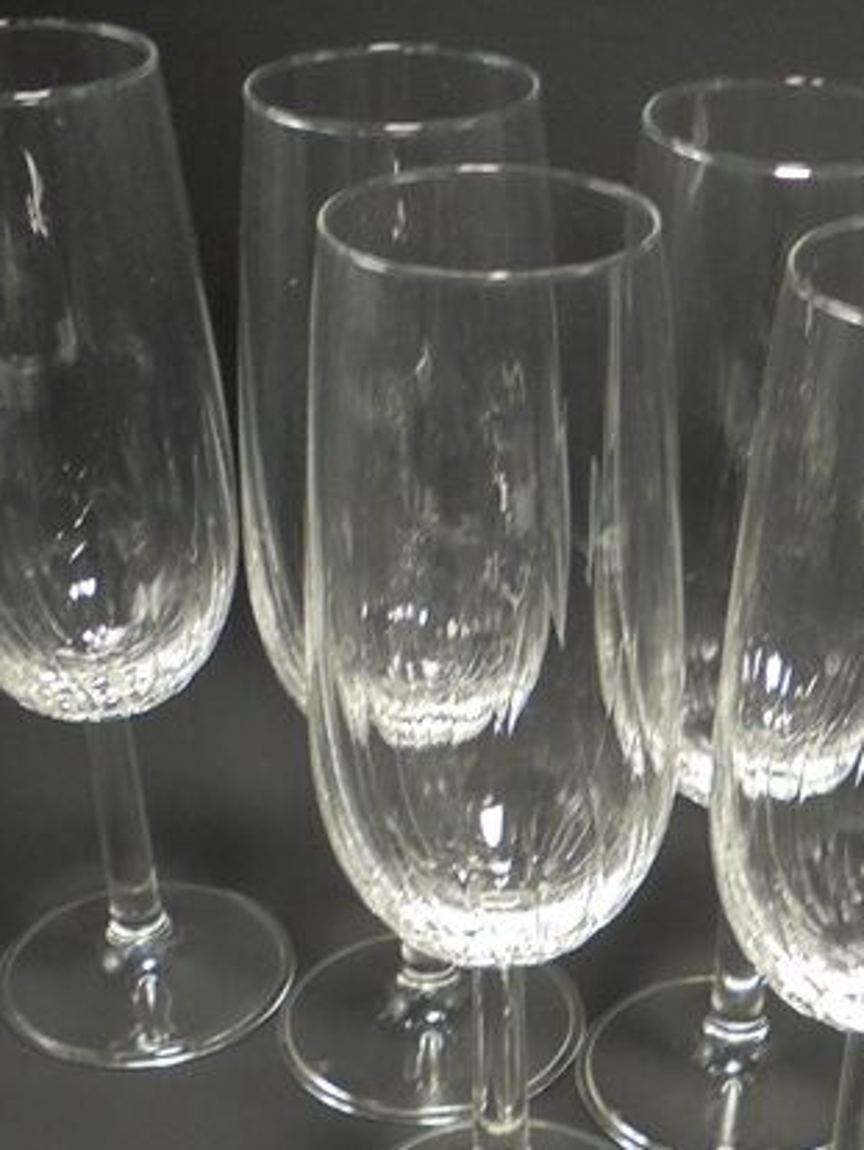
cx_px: 643
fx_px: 2094
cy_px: 1128
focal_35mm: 63
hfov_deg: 23.1
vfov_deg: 28.9
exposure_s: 1/30
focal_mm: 5.3
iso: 100
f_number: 3.7
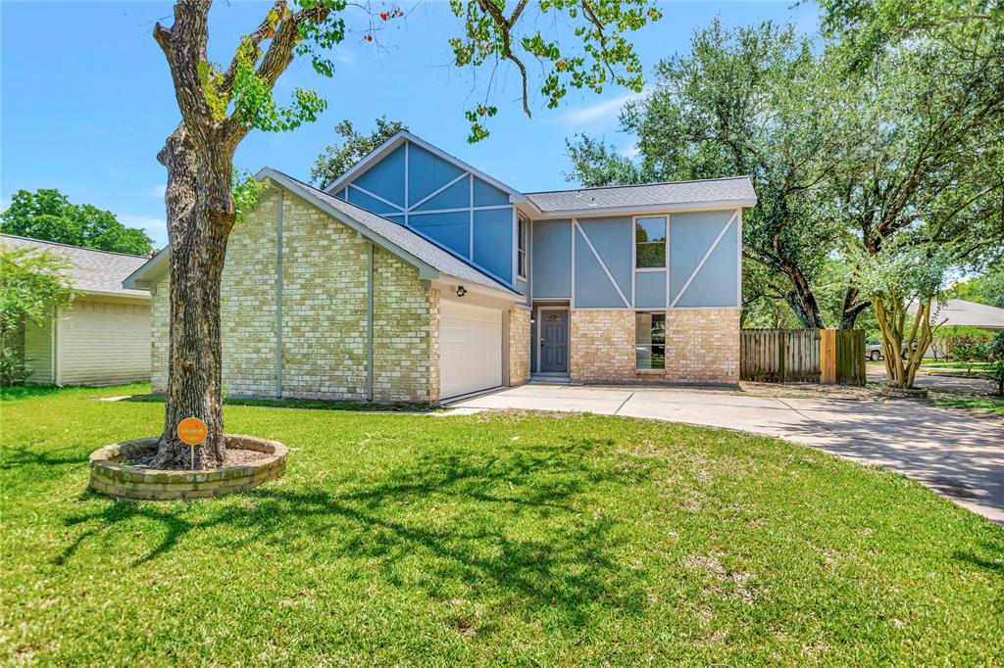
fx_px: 585
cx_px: 502
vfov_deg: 59.5
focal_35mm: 21
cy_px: 334
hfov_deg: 81.2
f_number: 5.6
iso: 100
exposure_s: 1/500
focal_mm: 14
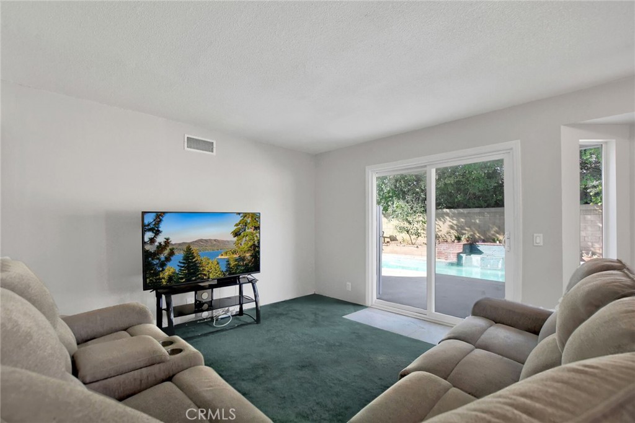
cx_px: 318
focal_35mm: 15
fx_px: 265
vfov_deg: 77.3
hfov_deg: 100.4
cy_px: 212
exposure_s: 1/250
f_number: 8
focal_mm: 10
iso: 1250
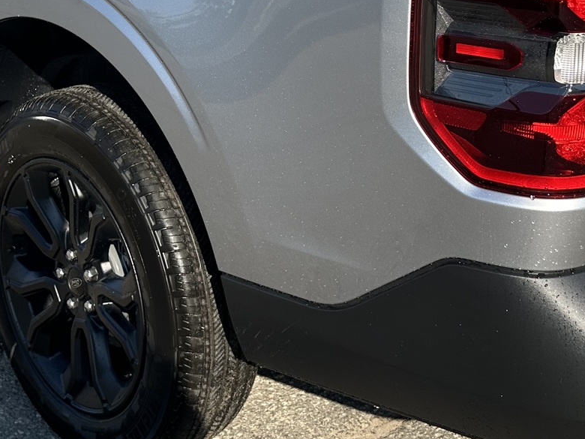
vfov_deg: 22.8
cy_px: 57
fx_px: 1065
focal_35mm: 63
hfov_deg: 30.7
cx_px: 258
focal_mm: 6.86
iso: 80
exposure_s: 1/2967
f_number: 1.78
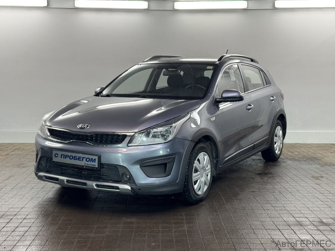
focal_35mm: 48
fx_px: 465
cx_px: 168
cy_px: 126
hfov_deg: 39.7
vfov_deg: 30.3
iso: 64
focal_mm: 6.76
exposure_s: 1/100
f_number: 1.78
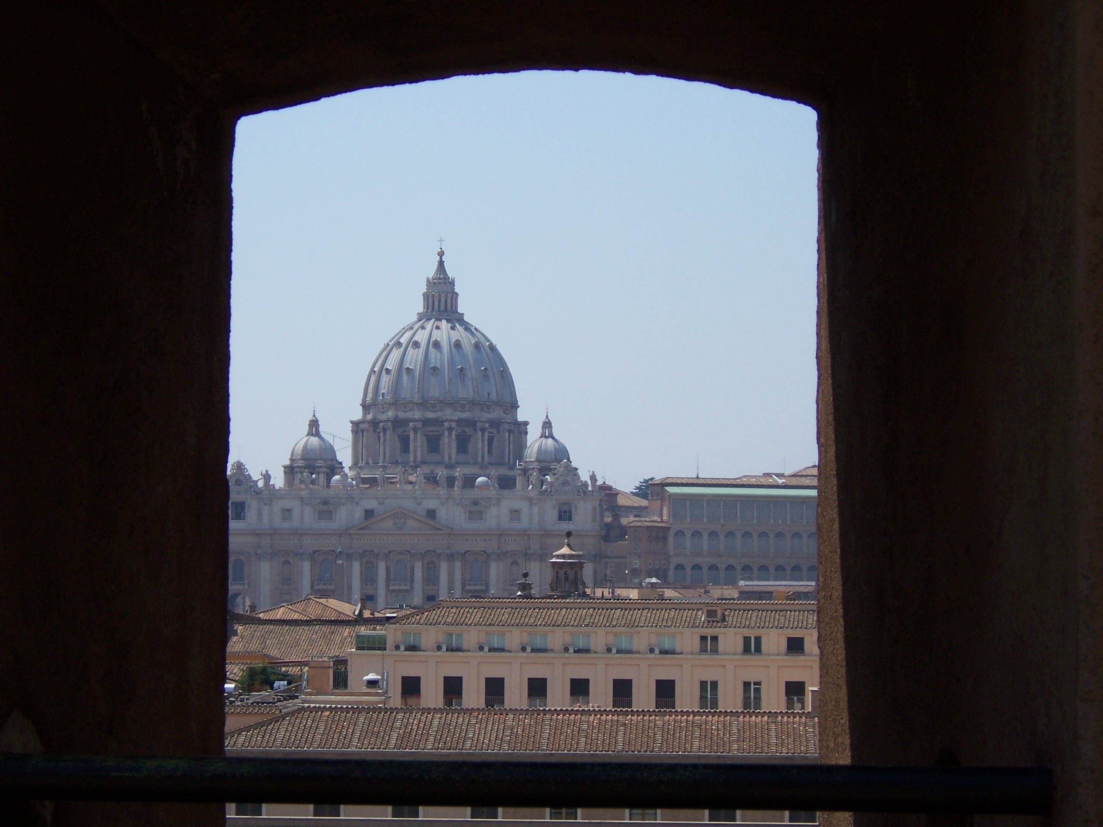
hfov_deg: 19.6
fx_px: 3186
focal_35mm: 100
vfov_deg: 14.8
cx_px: 552
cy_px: 414
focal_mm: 16.6
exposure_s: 1/750
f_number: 4.9
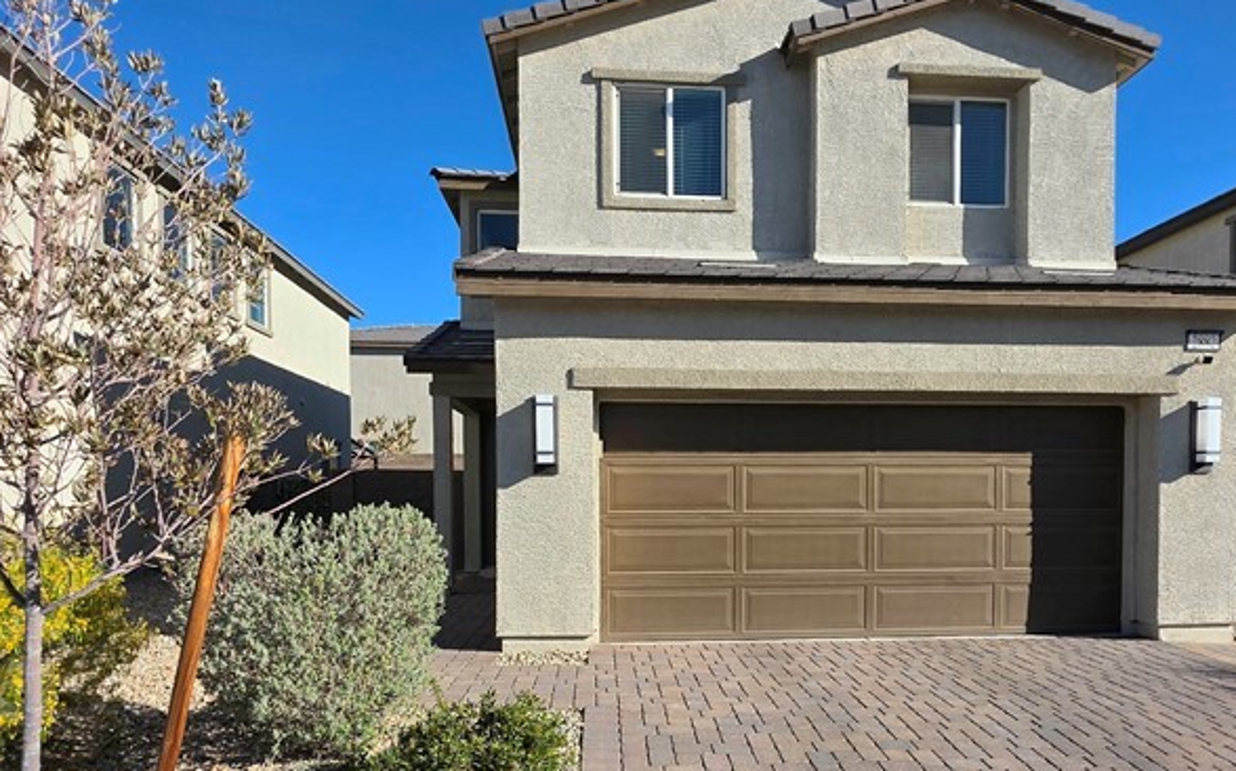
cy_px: 519
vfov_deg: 50.1
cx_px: 677
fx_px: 808
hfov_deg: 74.6
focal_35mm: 24
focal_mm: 2.2
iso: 40
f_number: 1.9
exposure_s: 1/2500
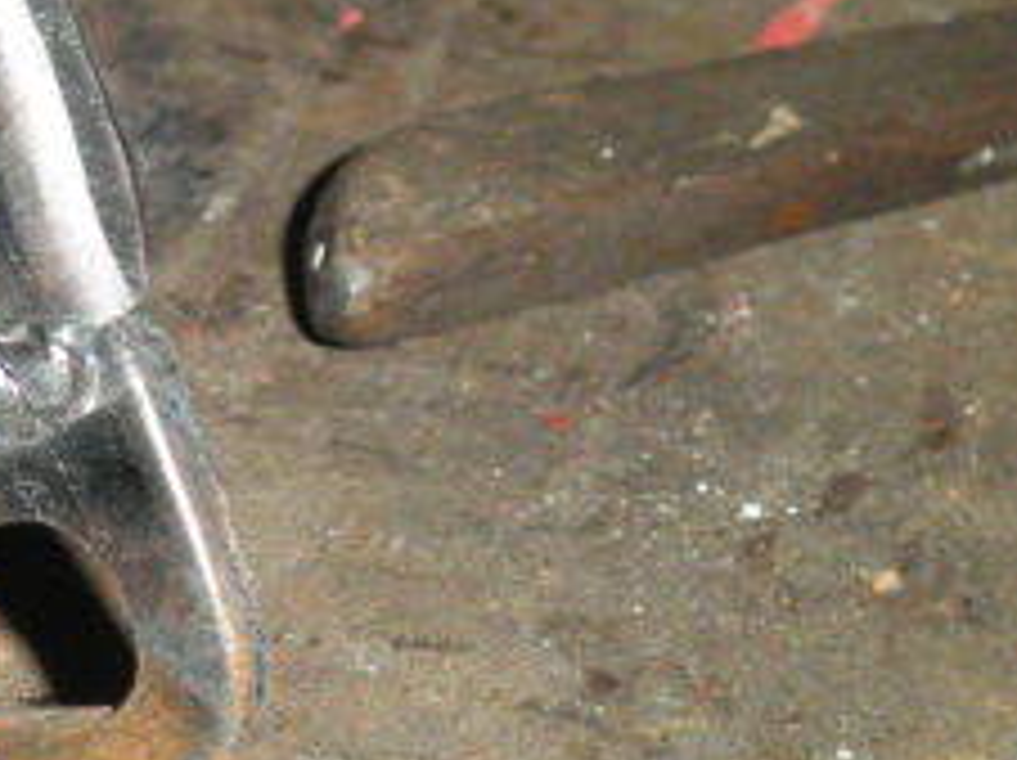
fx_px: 4989
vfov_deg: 8.7
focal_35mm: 170
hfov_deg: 11.3
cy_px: -49
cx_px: -351
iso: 160
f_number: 3.9
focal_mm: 10.7
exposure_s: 1/80
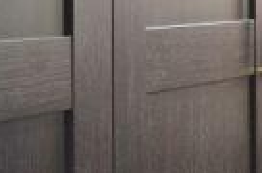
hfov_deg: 11.2
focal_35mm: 174
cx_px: 438
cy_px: -41
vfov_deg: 7.8
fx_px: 1263
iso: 100
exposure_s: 1/3
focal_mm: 24
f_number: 13
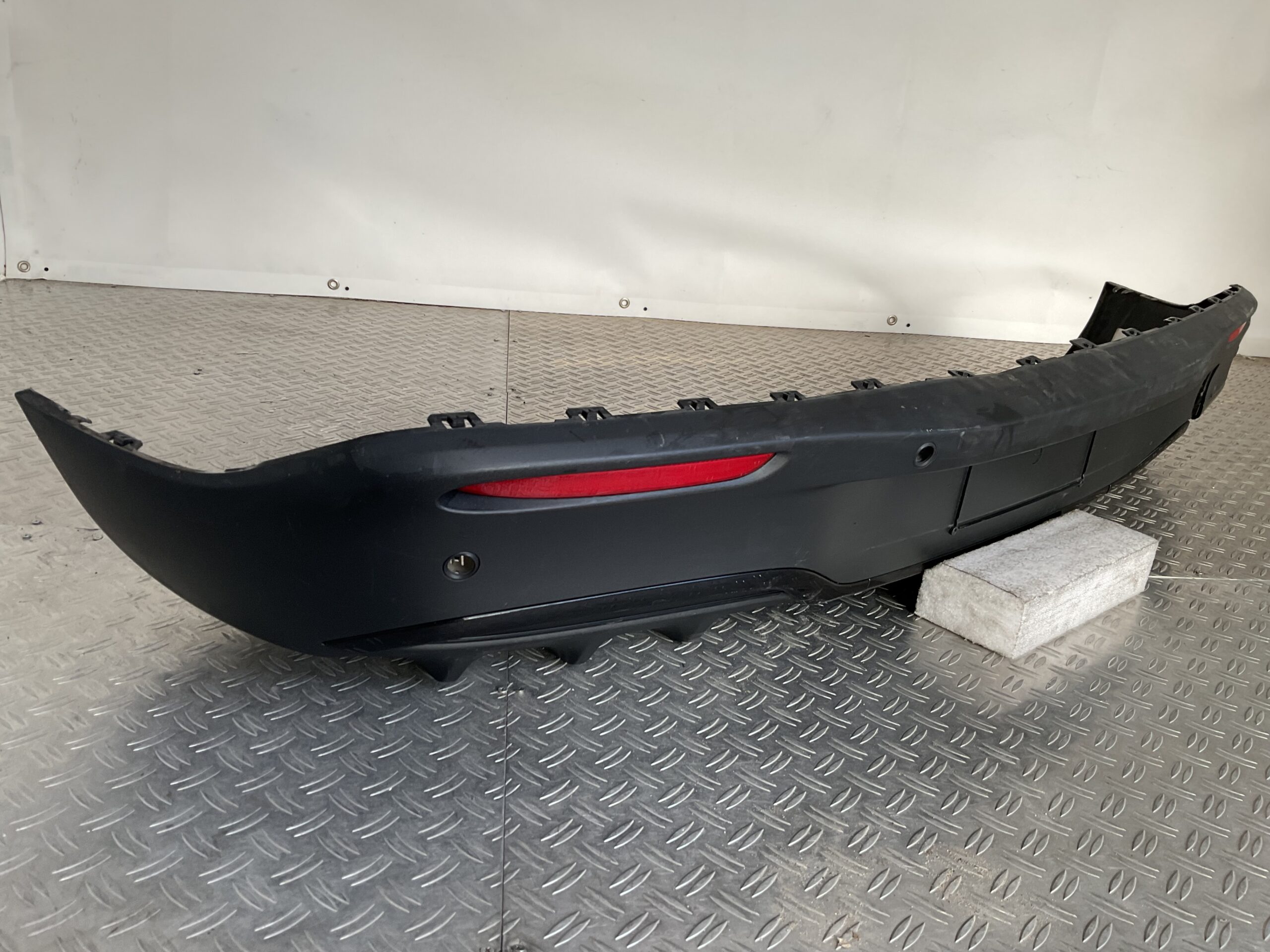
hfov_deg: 61.7
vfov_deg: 48.2
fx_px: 1064
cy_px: 476
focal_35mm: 29
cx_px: 635
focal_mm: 3
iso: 32
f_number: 1.8
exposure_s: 1/120
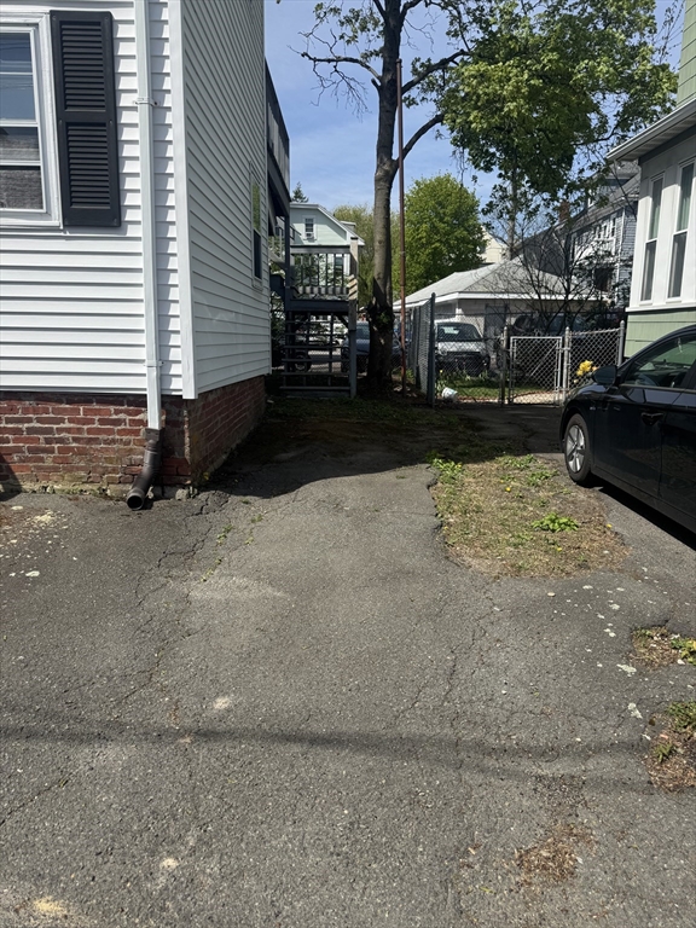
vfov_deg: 71.6
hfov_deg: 56.8
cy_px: 464
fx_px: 643
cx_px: 348
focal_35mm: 24
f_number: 1.78
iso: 80
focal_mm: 6.76
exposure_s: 1/4310
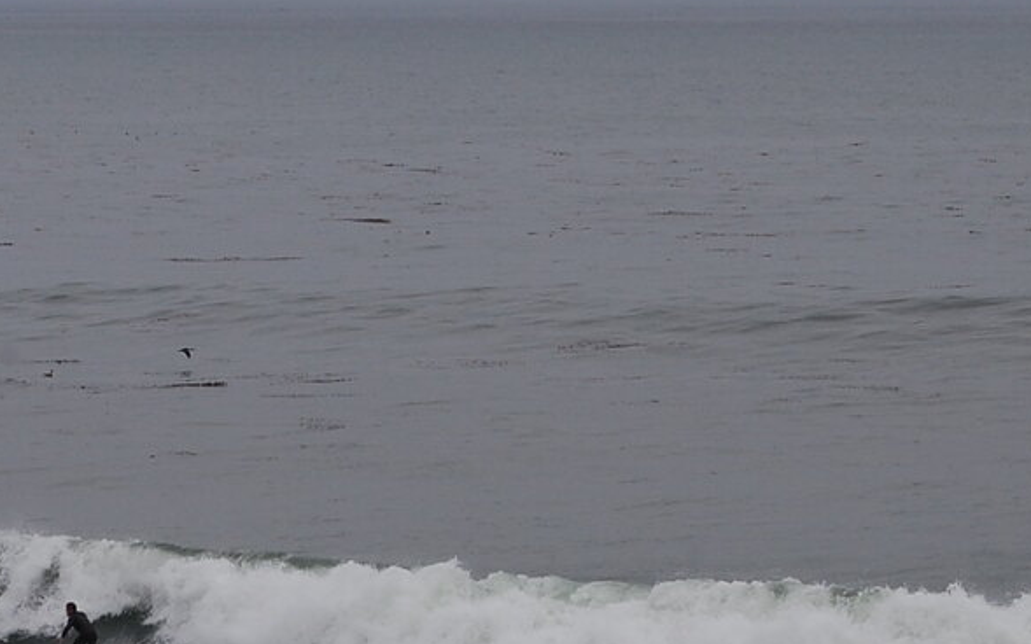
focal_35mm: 228
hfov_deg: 9.1
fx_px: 6417
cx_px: 46
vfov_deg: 5.7
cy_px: 702
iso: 200
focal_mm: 55
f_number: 10
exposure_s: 1/400
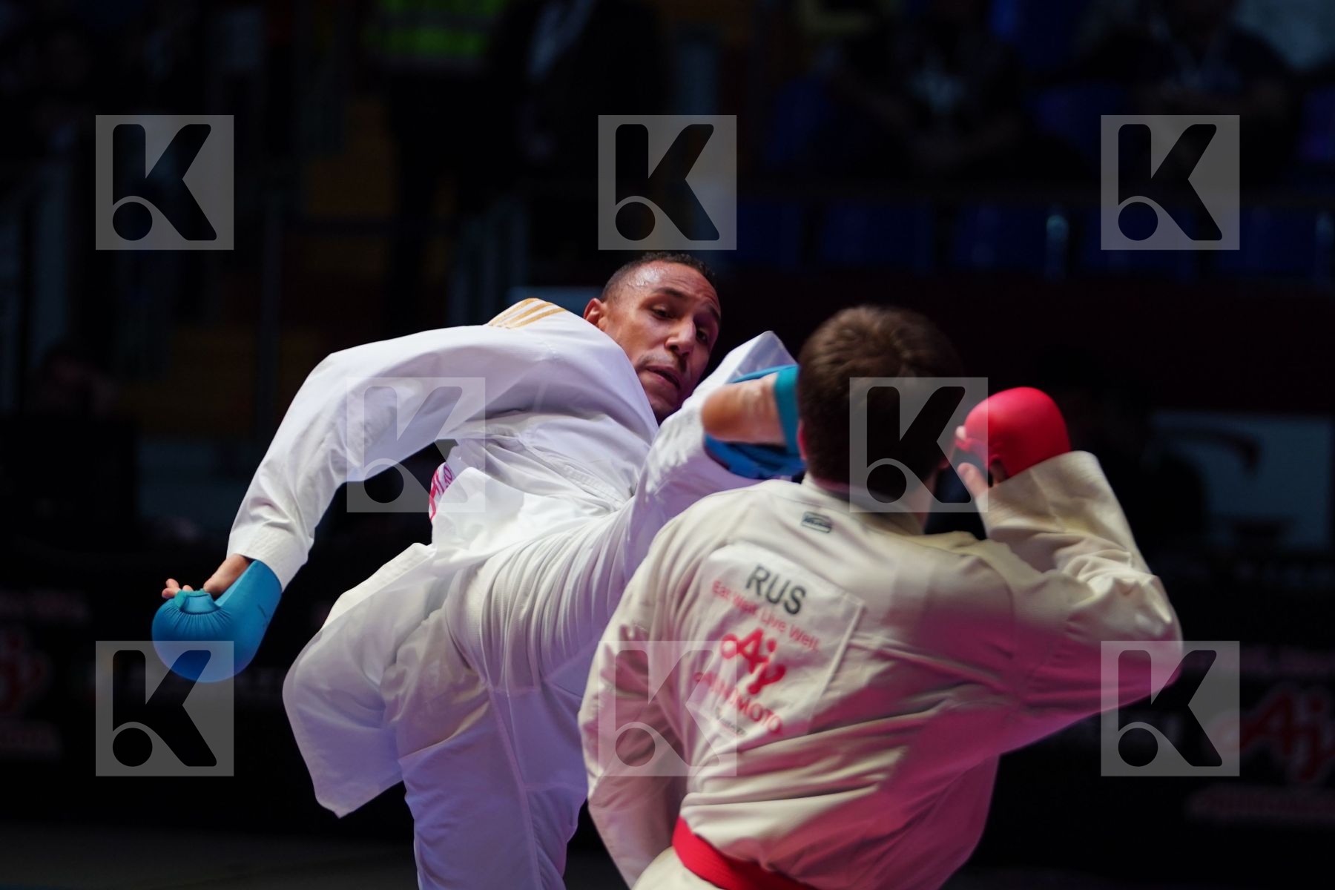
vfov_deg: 5.8
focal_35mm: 237
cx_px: 668
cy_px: 445
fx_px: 8788
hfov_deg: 8.7
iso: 1250
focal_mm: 158
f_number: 2.8
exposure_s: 1/1000
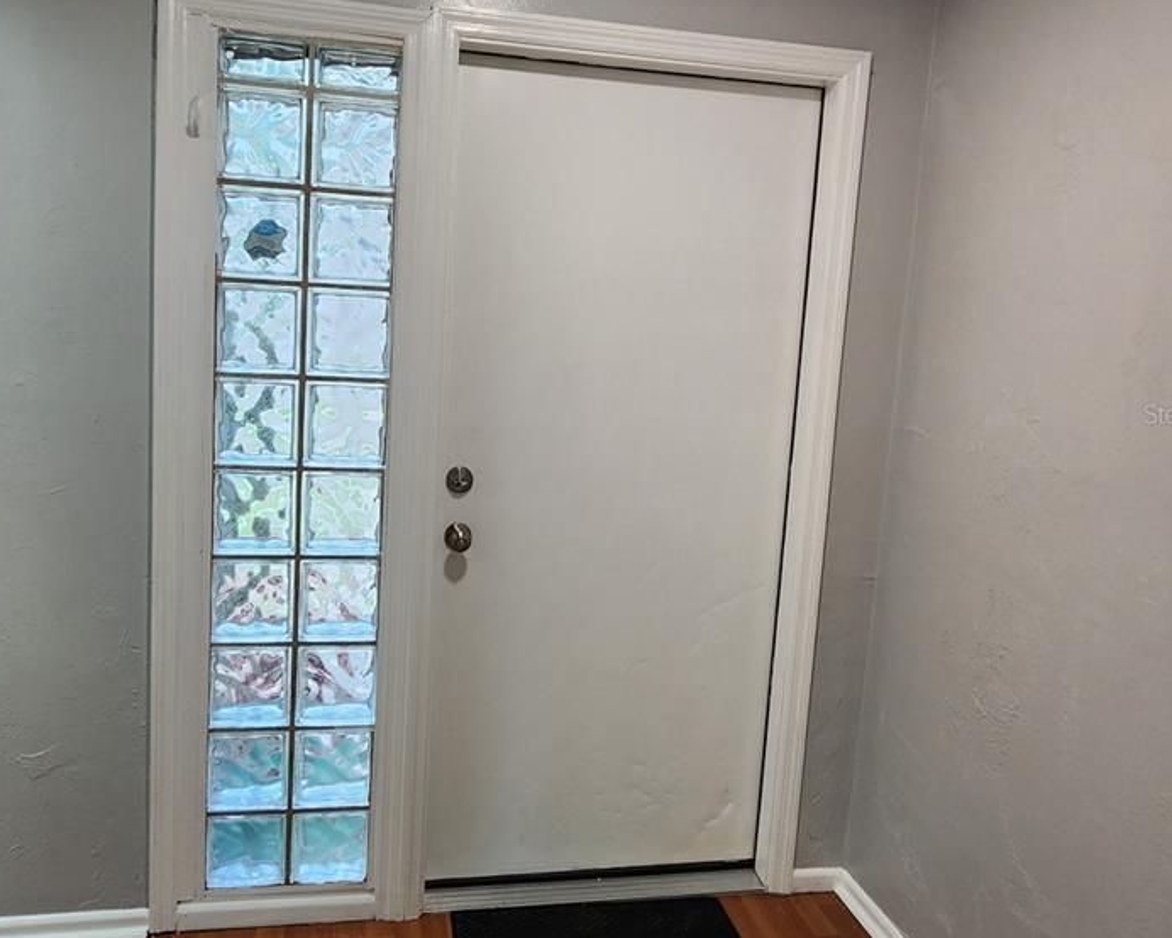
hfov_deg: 74.6
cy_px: 413
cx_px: 501
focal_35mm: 22
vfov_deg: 63.0
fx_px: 763
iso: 100
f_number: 2.2
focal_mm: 2.2
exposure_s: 1/60
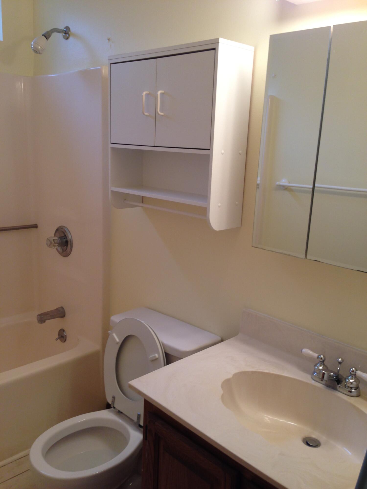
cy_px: 244
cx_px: 184
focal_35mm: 33
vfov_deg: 55.4
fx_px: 466
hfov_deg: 42.9
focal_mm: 4.12
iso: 50
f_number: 2.4
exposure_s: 1/24
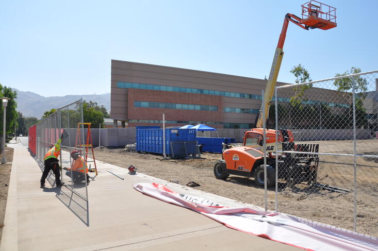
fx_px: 283
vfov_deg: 47.8
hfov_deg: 67.4
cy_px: 126
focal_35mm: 27
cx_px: 189
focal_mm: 18
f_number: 13
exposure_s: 1/160
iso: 200
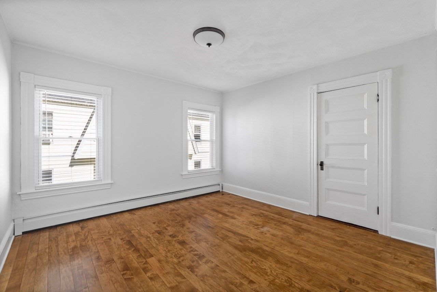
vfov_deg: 73.8
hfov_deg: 96.7
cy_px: 146
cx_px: 218
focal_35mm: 16
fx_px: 194
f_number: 7.1
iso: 320
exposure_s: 1/6
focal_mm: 16
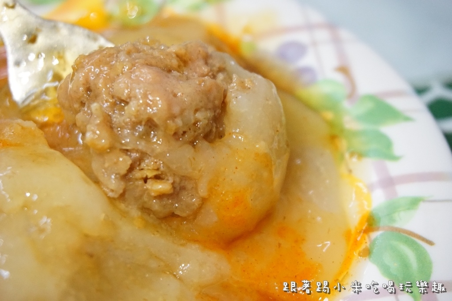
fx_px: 753
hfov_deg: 33.4
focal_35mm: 60
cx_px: 226
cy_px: 150
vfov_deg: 22.6
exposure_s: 1/80
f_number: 5.6
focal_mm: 40
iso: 2500
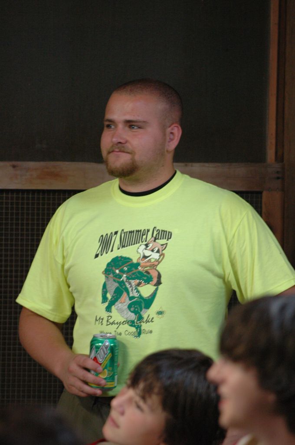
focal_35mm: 300
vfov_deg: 6.9
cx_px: 148
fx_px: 3697
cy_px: 222
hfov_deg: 4.6
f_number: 2.8
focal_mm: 200
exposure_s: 1/30
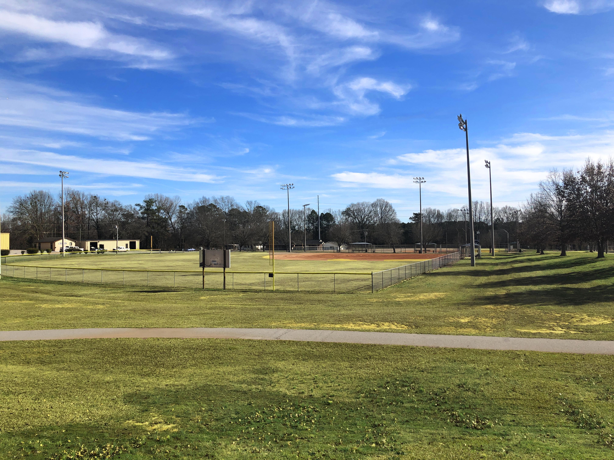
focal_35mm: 28
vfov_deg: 49.7
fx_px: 497
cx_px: 307
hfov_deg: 63.4
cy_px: 230
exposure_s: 1/2525
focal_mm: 4
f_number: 1.8
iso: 20
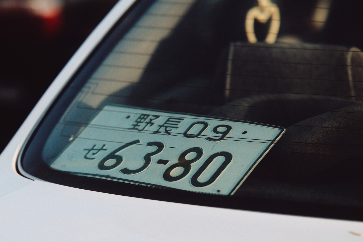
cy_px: 155
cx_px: 170
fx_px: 1664
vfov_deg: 8.3
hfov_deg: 12.5
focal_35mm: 165
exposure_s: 1/2500
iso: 320
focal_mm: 75
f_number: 1.4
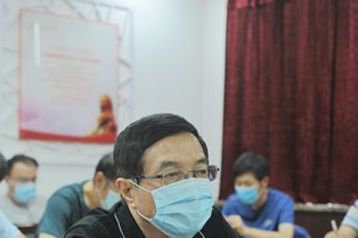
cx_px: 186
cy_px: 195
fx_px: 974
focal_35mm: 98
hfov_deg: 20.8
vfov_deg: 13.9
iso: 1600
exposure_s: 1/125
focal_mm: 55
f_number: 3.5
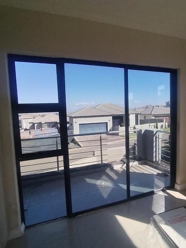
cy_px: 125
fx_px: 165
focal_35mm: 23
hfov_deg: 58.0
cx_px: 118
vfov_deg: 73.9
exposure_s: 1/1672
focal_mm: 1.42
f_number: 2.2
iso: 100
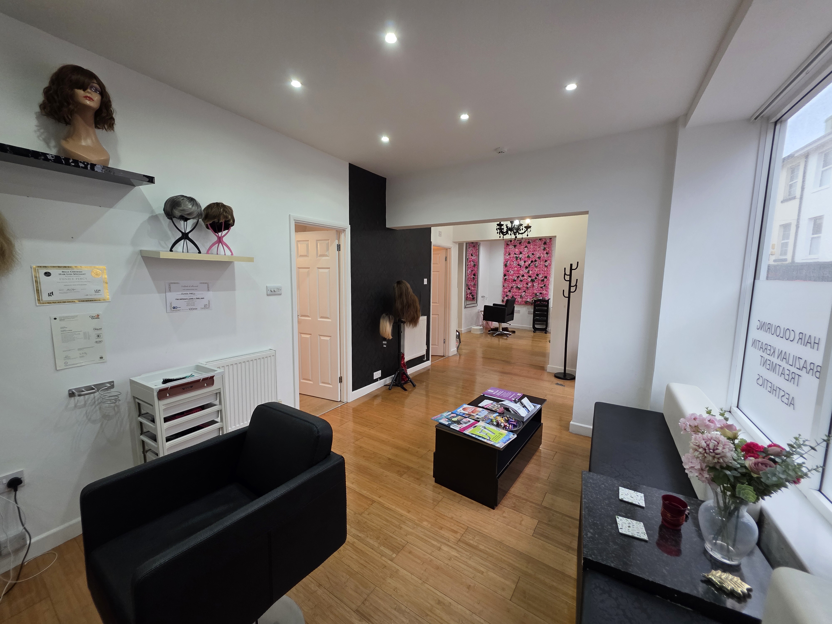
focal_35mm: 13
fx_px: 312
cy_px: 312
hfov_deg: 106.2
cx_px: 416
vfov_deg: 89.9
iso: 250
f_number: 1.9
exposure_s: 1/100
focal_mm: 2.2
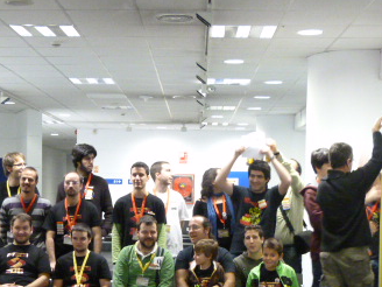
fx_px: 839
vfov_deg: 19.1
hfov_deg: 25.6
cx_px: 156
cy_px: 257
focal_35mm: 76
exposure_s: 1/15
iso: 800
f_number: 3.1
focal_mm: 7
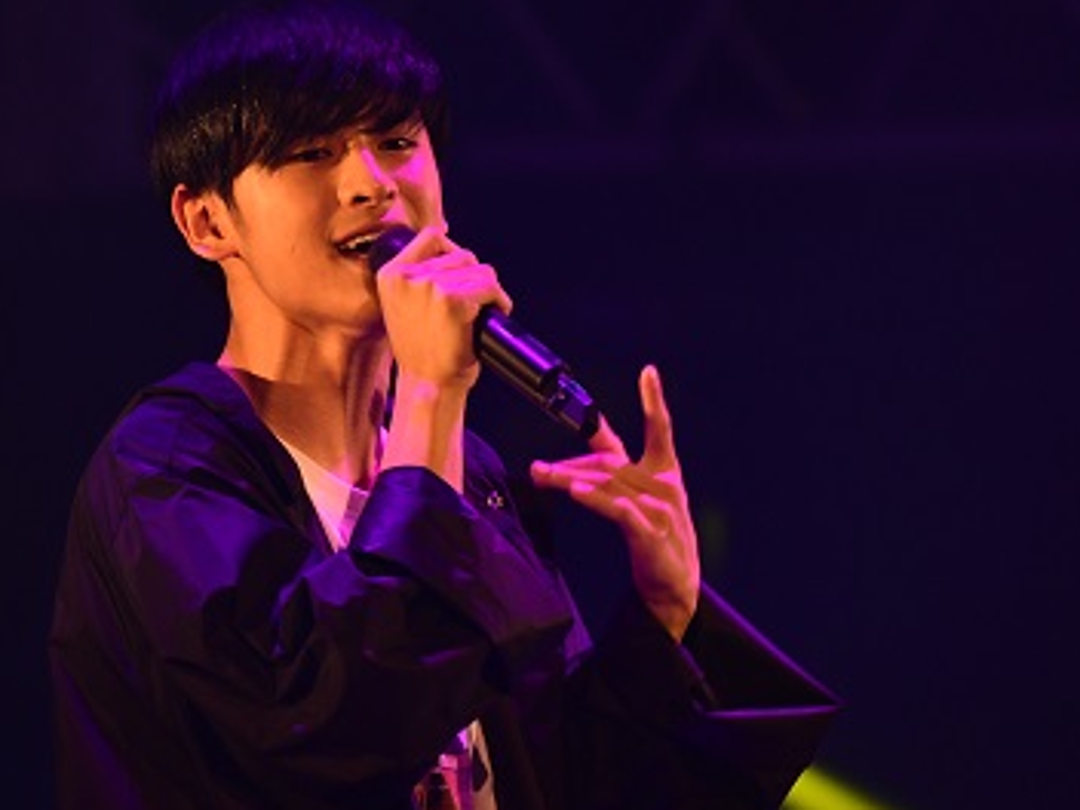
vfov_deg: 1.8
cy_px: 503
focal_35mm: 819
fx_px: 25552
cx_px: 399
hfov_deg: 2.4
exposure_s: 1/160
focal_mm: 500
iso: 2000
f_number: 5.6
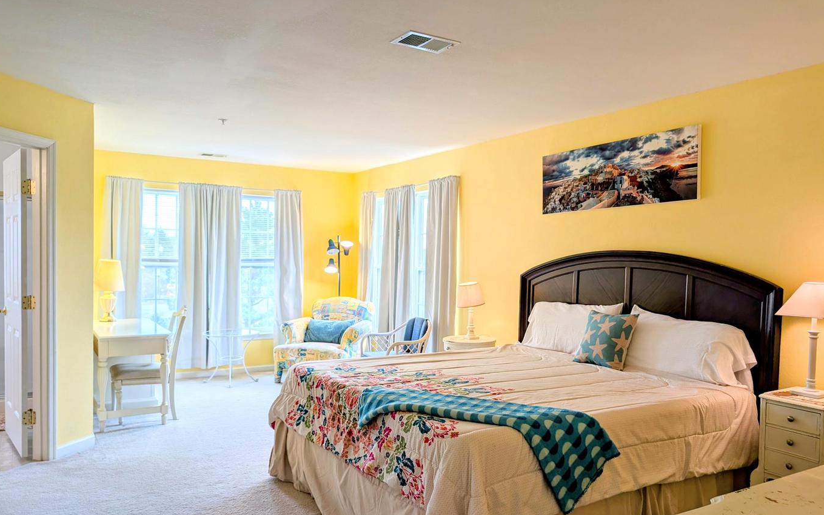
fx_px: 606
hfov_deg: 68.4
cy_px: 294
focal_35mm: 27
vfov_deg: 45.9
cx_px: 400
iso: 24
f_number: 1.68
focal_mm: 6.9
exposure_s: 1/124
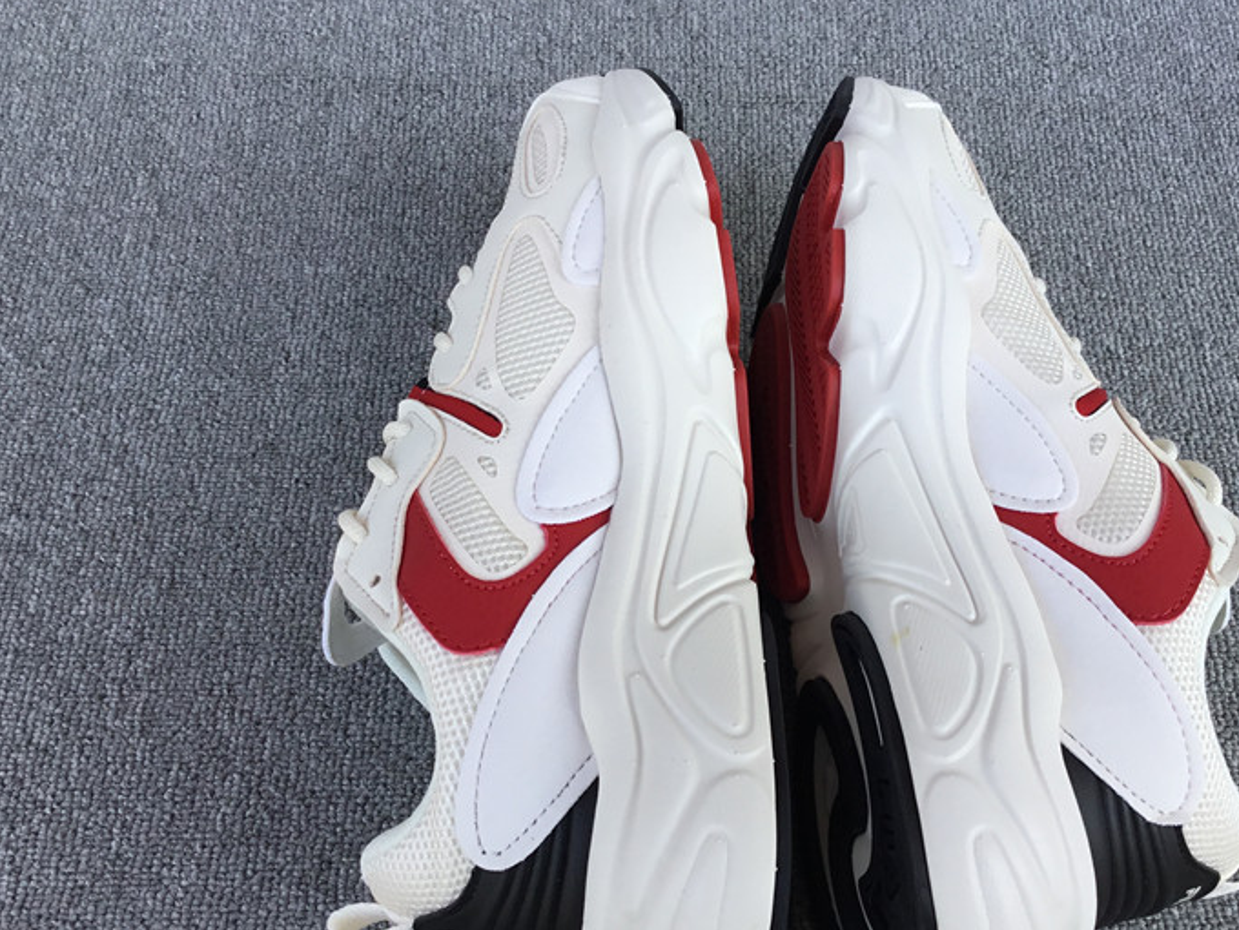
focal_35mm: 41
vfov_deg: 35.1
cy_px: 524
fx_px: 1468
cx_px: 701
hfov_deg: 45.7
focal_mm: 3.3
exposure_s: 1/321
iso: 25
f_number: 2.4
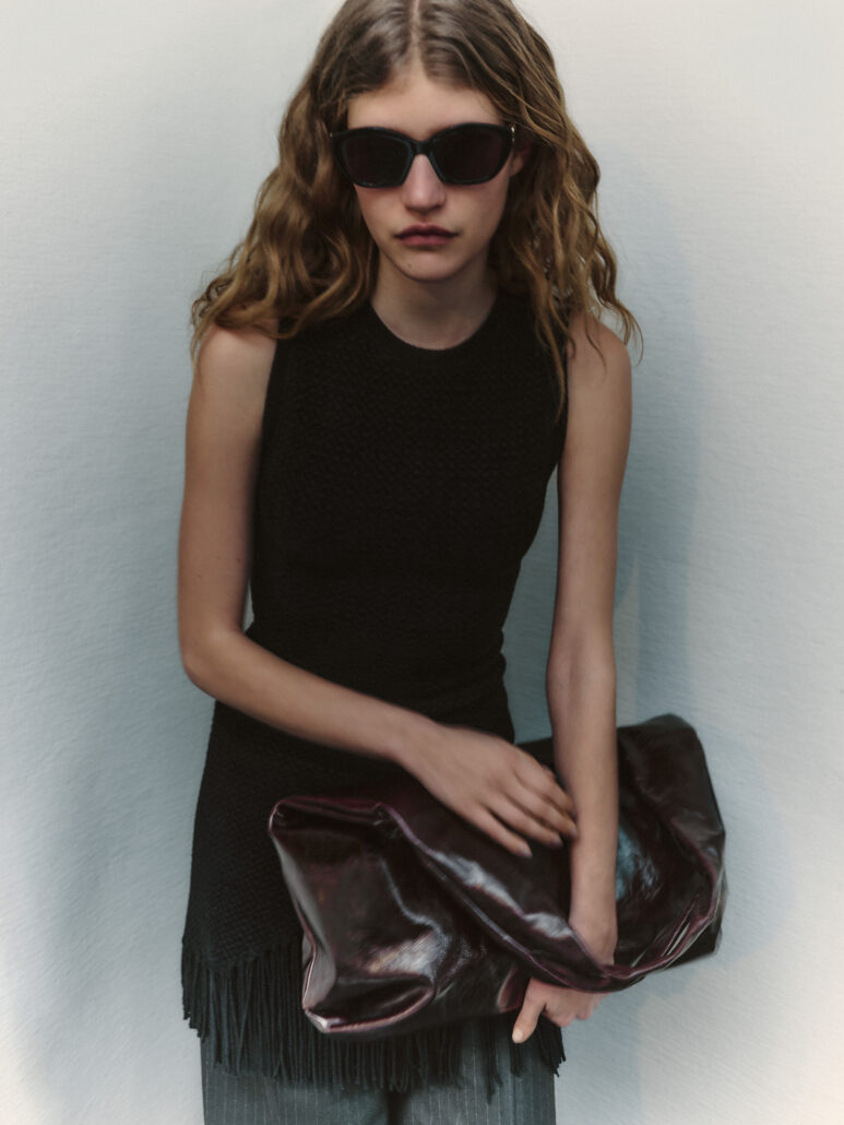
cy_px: 562
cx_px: 422
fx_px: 1300
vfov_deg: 46.8
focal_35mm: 40
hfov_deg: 36.0
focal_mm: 50
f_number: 5.6
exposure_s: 1/60
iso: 200
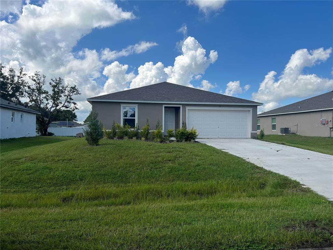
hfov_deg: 67.3
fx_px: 250
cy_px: 125
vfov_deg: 53.1
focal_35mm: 26
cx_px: 166
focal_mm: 5.7
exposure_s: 1/4630
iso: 50
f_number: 1.5
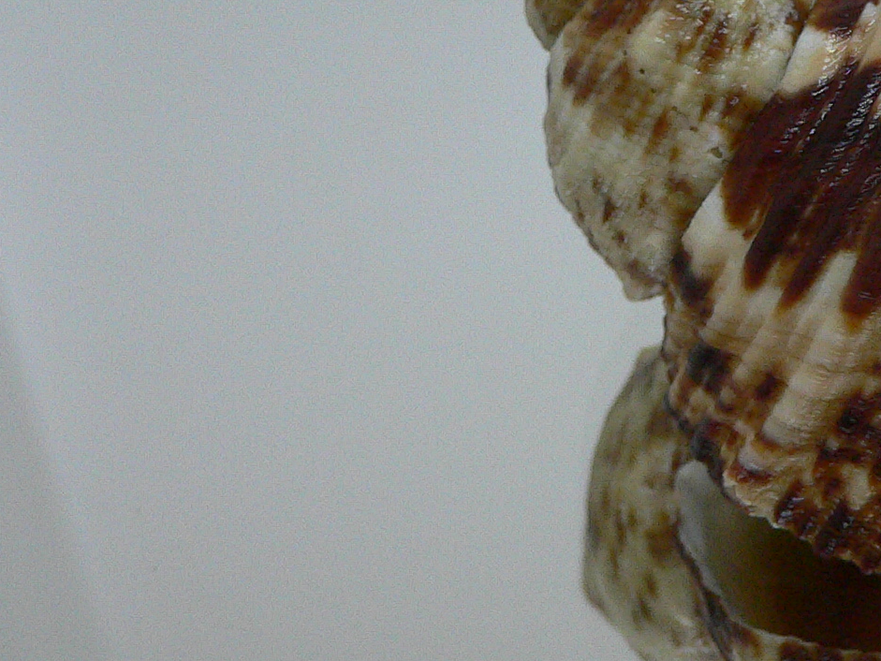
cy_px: 172
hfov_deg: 24.7
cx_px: 901
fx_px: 1909
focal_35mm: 75
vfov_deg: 19.5
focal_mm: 4.6
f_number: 2.8
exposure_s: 1/60
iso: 200
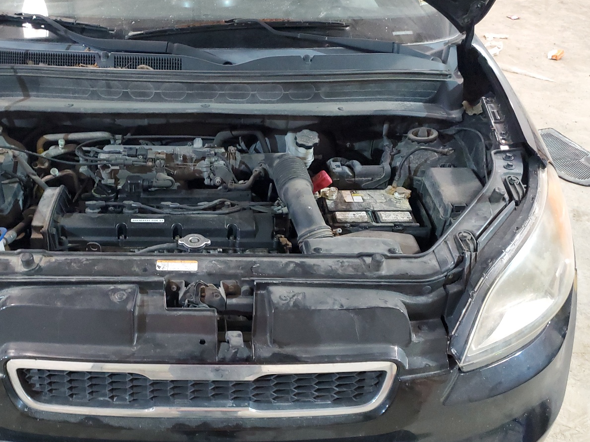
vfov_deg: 40.6
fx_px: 596
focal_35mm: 35
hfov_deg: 51.7
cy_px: 254
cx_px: 198
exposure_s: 1/40
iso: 347
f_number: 1.5
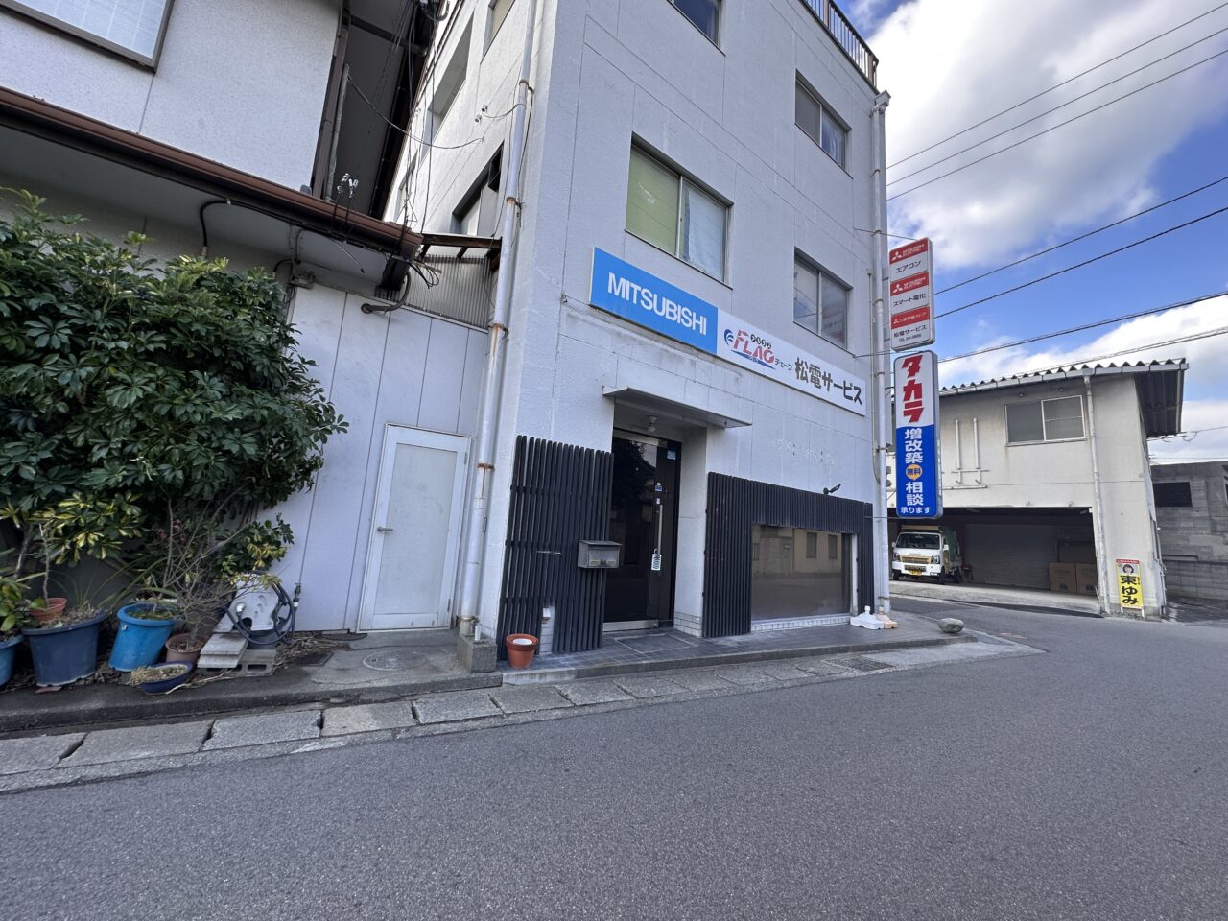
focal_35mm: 14
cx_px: 614
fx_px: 497
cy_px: 460
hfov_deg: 102.1
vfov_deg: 85.7
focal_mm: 2.22
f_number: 2.2
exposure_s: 1/359
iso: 40
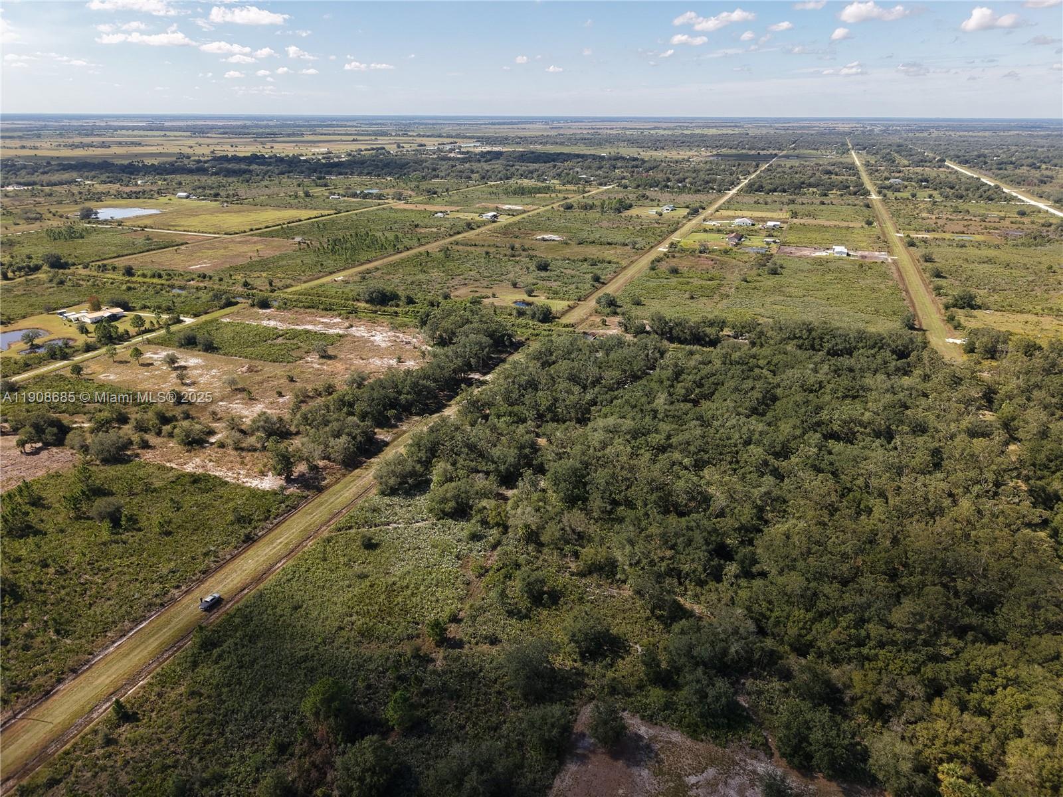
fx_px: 737
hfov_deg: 71.6
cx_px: 532
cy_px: 398
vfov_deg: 56.8
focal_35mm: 24
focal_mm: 8.67
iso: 180
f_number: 1.8
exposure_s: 1/100
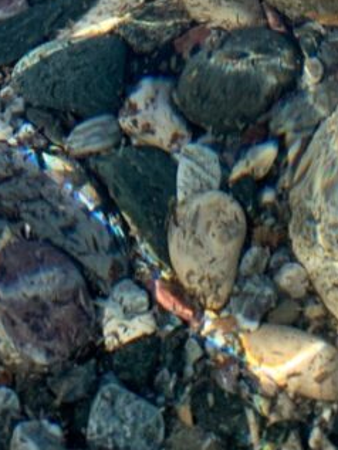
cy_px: -285
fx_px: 1132
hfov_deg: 16.5
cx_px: 366
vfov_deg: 18.9
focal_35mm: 87
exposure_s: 1/1916
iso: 25
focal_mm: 4.25
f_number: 1.8
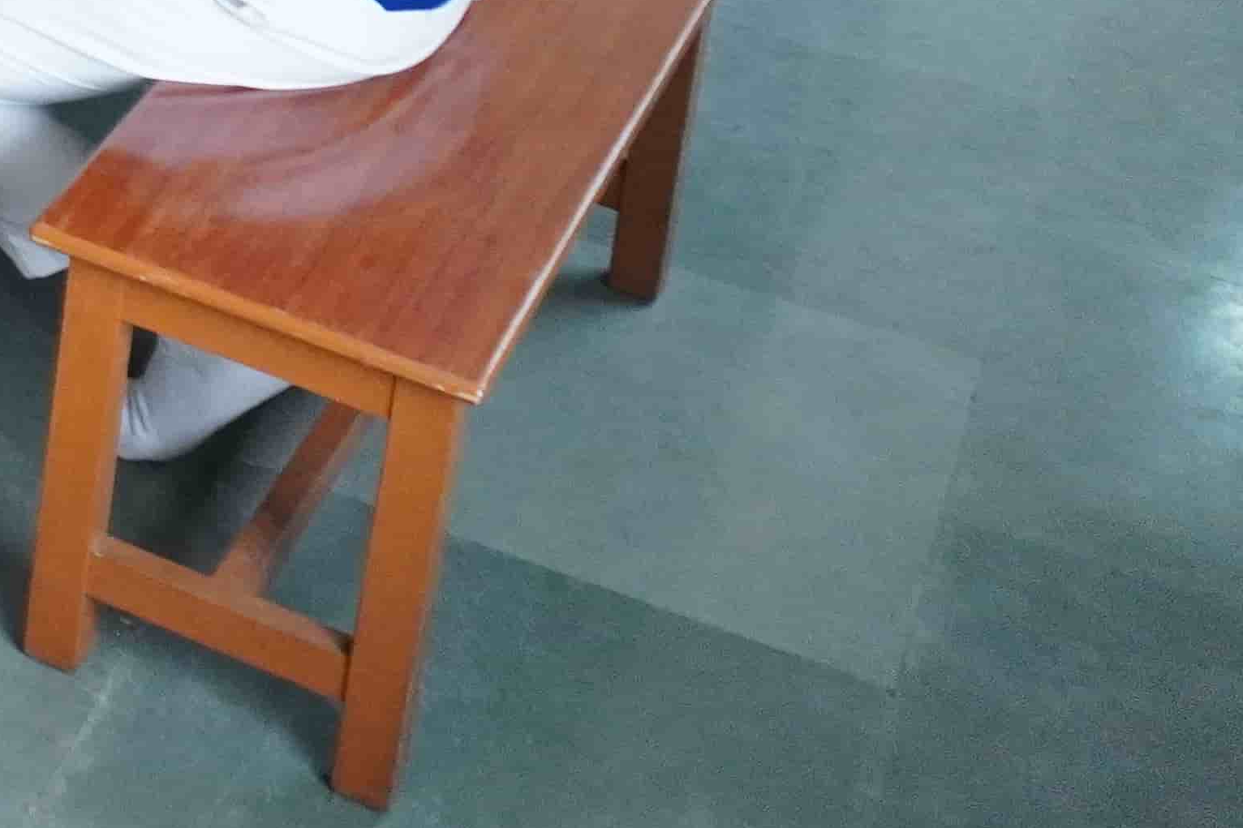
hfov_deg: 17.2
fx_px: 3245
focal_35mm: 94
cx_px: -1074
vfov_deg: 13.2
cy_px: -641
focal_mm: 16
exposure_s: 1/160
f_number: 3.5
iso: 2000
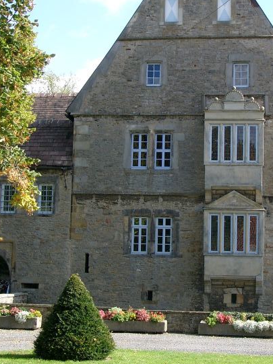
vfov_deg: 26.3
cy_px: 134
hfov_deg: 19.8
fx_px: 779
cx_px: 192
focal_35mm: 74
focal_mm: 10.4
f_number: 4
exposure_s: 1/304
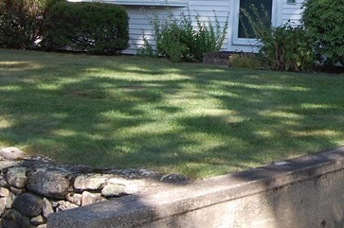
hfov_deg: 20.0
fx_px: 930
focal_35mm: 97
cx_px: 376
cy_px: -23
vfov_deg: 13.7
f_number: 6.3
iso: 200
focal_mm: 23
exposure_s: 1/160
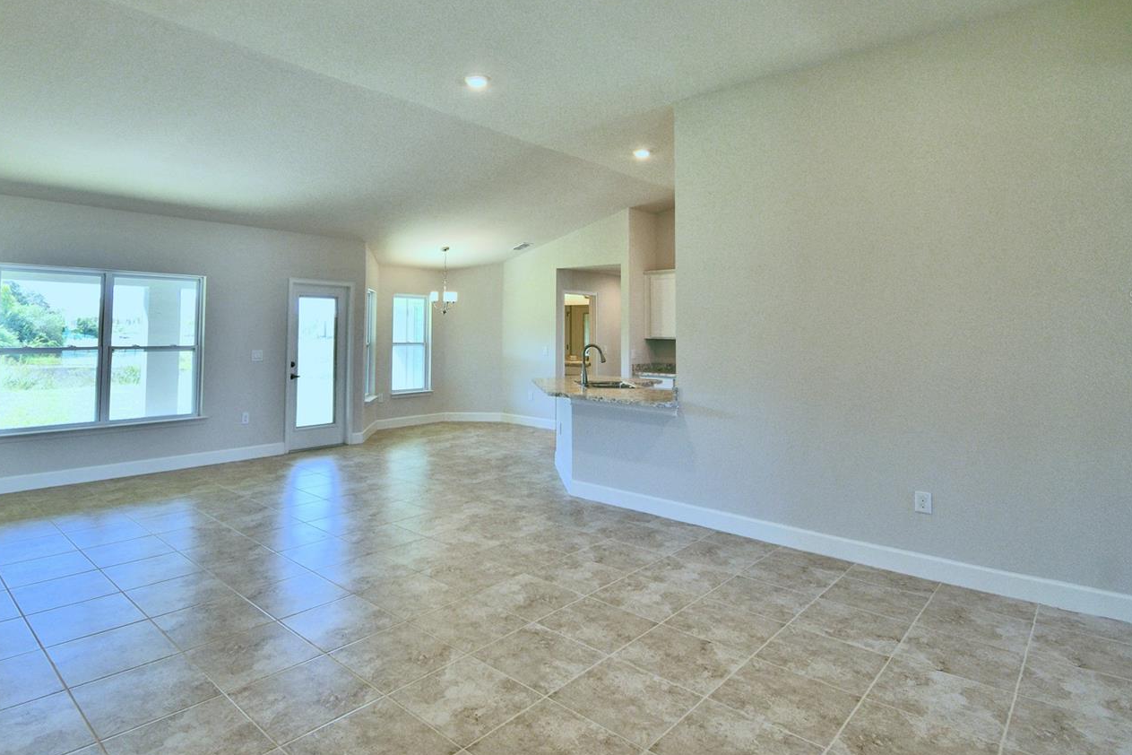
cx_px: 492
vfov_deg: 63.9
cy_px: 297
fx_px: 597
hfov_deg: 86.4
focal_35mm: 19
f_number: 4.5
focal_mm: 10
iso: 250
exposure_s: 1/125
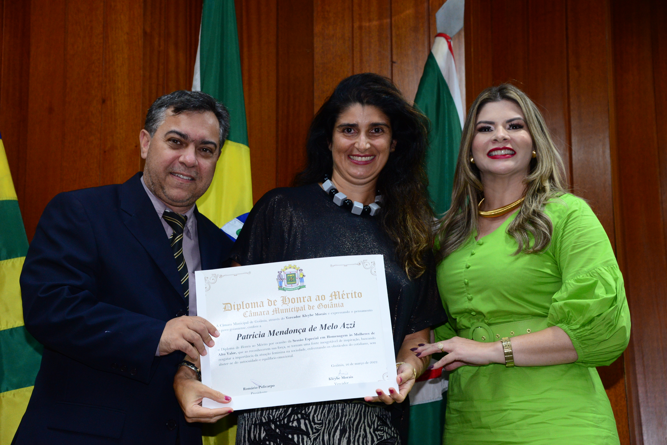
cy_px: 222
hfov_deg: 32.4
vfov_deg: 21.9
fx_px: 1149
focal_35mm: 62
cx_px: 334
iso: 2500
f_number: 5
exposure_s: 1/60
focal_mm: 62
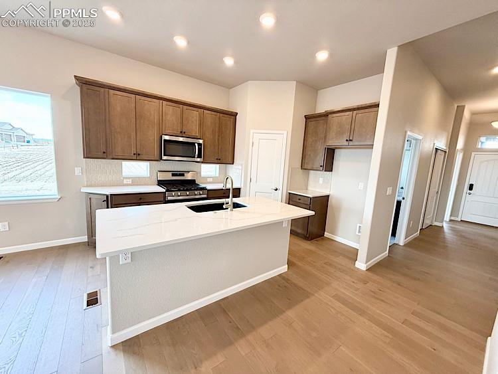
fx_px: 201
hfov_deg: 102.0
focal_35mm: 14
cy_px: 187
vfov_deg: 85.7
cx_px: 249
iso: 160
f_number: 2.2
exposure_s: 1/120
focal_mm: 2.22
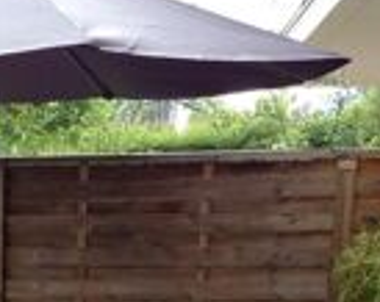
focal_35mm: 113
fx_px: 1268
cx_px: -78
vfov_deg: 13.1
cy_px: 413
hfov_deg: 16.3
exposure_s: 1/120
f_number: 2.4
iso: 80
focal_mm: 4.12
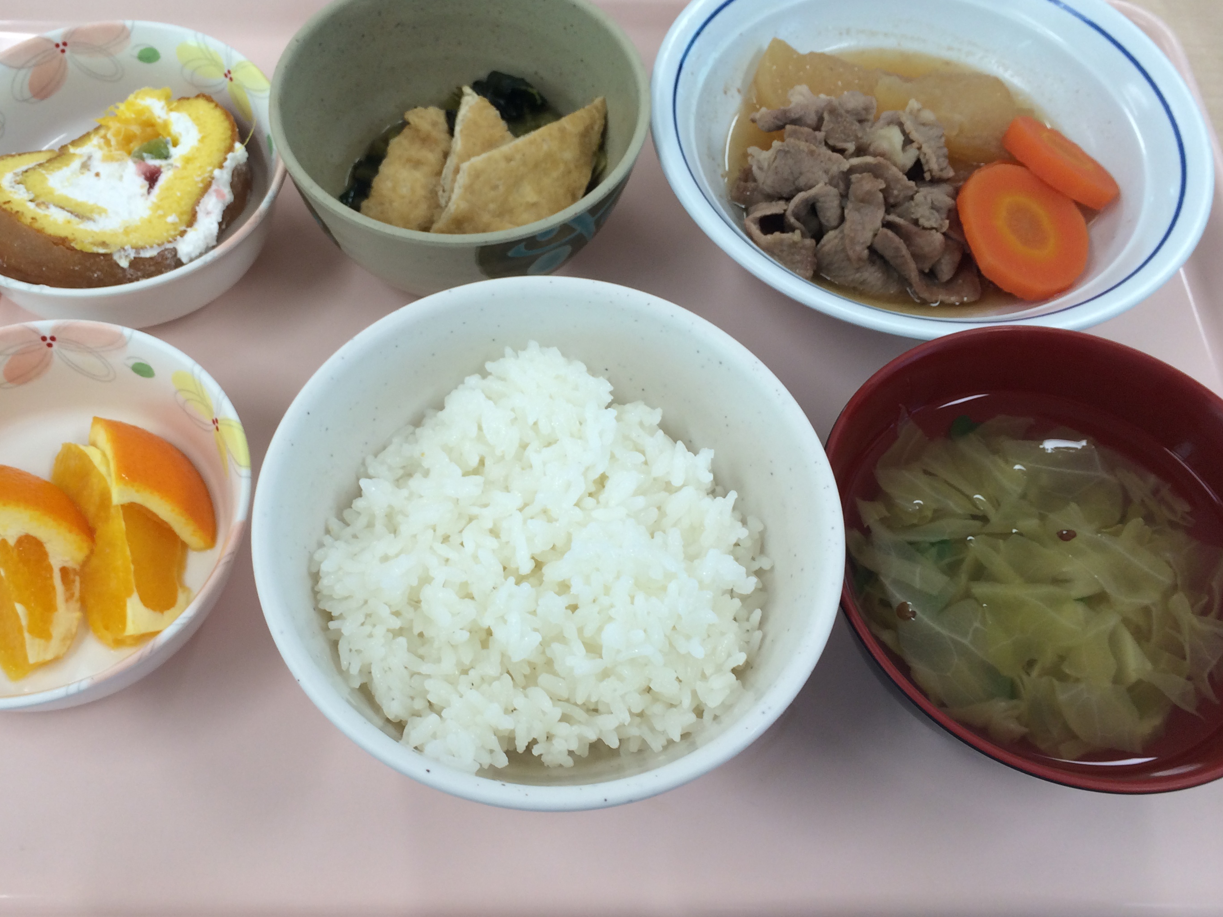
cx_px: 509
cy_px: 442
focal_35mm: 36
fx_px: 1272
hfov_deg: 51.1
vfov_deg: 39.7
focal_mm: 4.12
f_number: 2.2
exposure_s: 1/60
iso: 40
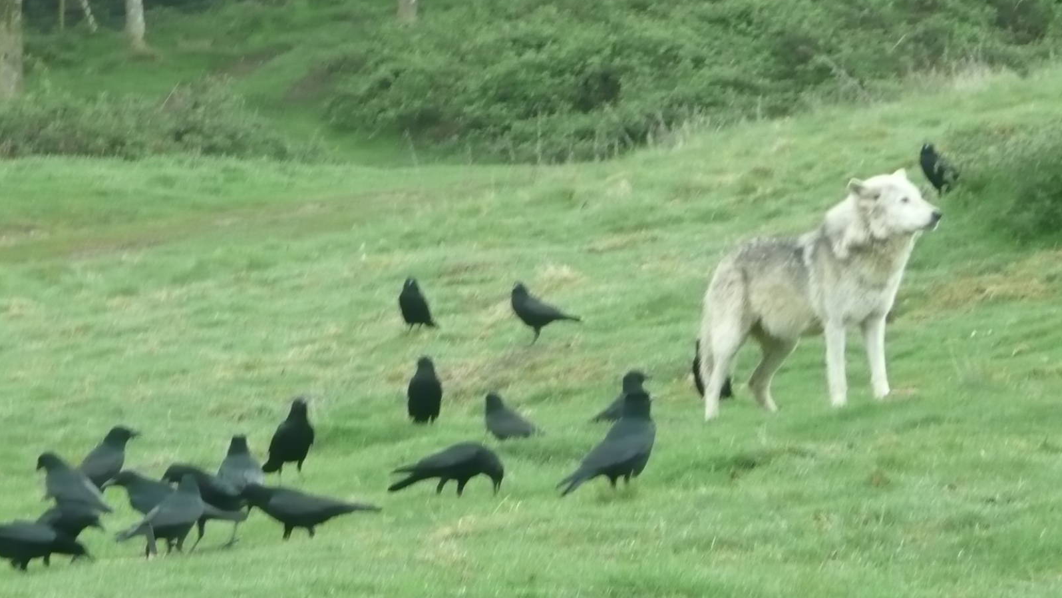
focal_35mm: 308
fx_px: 8674
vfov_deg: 3.9
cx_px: 531
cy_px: 358
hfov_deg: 7.0
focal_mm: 31
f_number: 4.8
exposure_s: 1/60
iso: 250
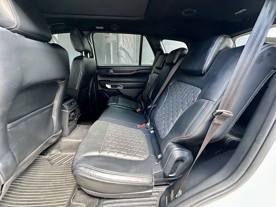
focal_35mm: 14
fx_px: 112
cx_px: 138
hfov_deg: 102.1
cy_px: 104
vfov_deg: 85.7
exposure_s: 1/60
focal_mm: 2.22
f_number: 2.2
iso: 640
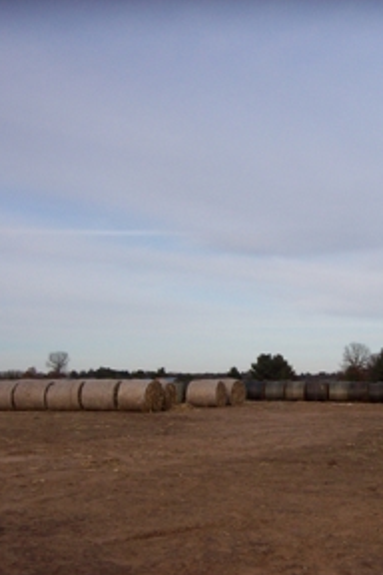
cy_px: 293
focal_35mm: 52
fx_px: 830
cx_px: 313
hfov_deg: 25.5
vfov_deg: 38.2
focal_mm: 6
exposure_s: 1/585
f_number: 4.8
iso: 80
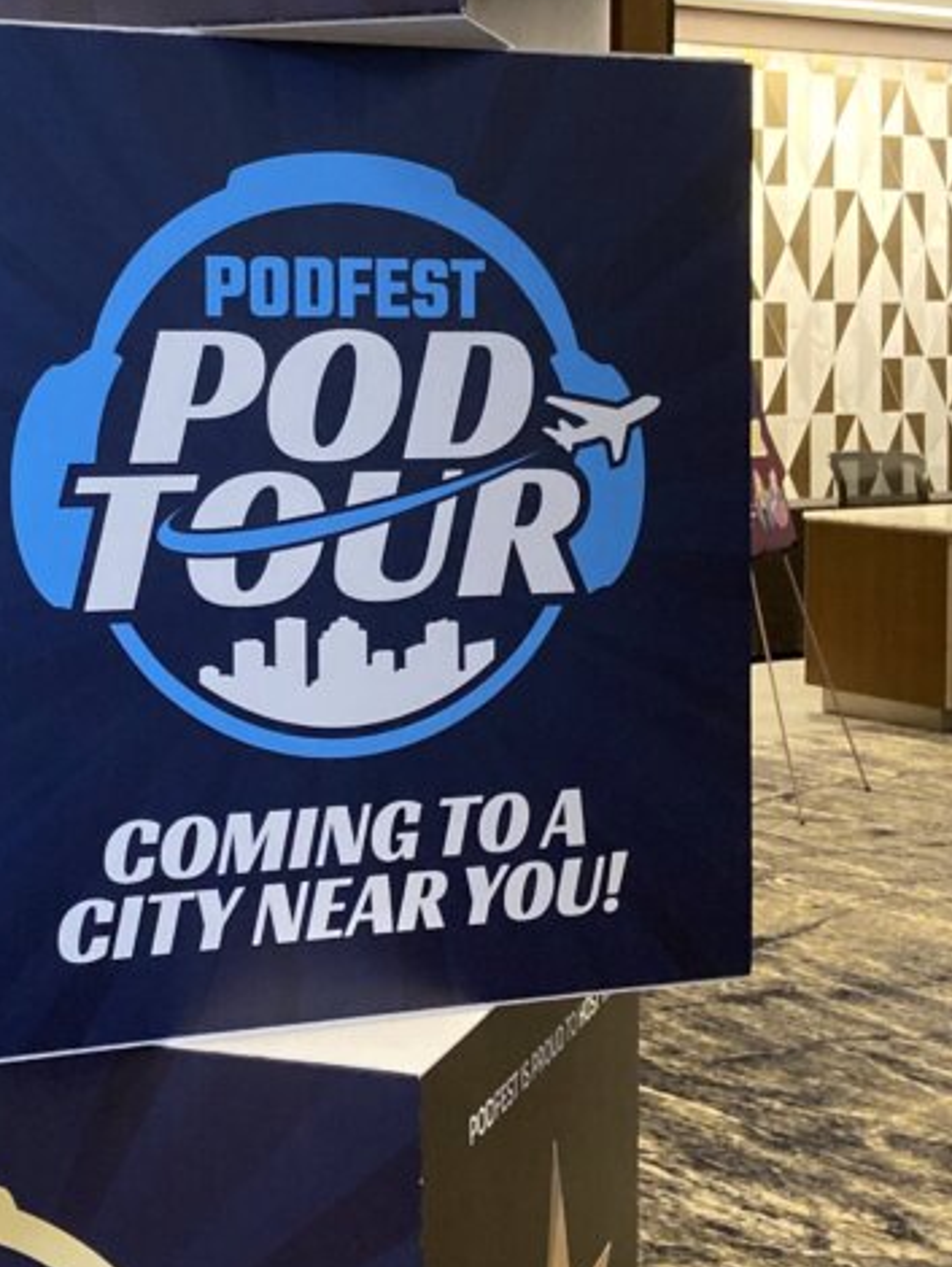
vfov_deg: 31.4
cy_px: 415
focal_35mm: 61
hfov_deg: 23.6
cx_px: 140
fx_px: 2235
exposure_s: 1/40
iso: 250
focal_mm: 3.99
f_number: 1.8
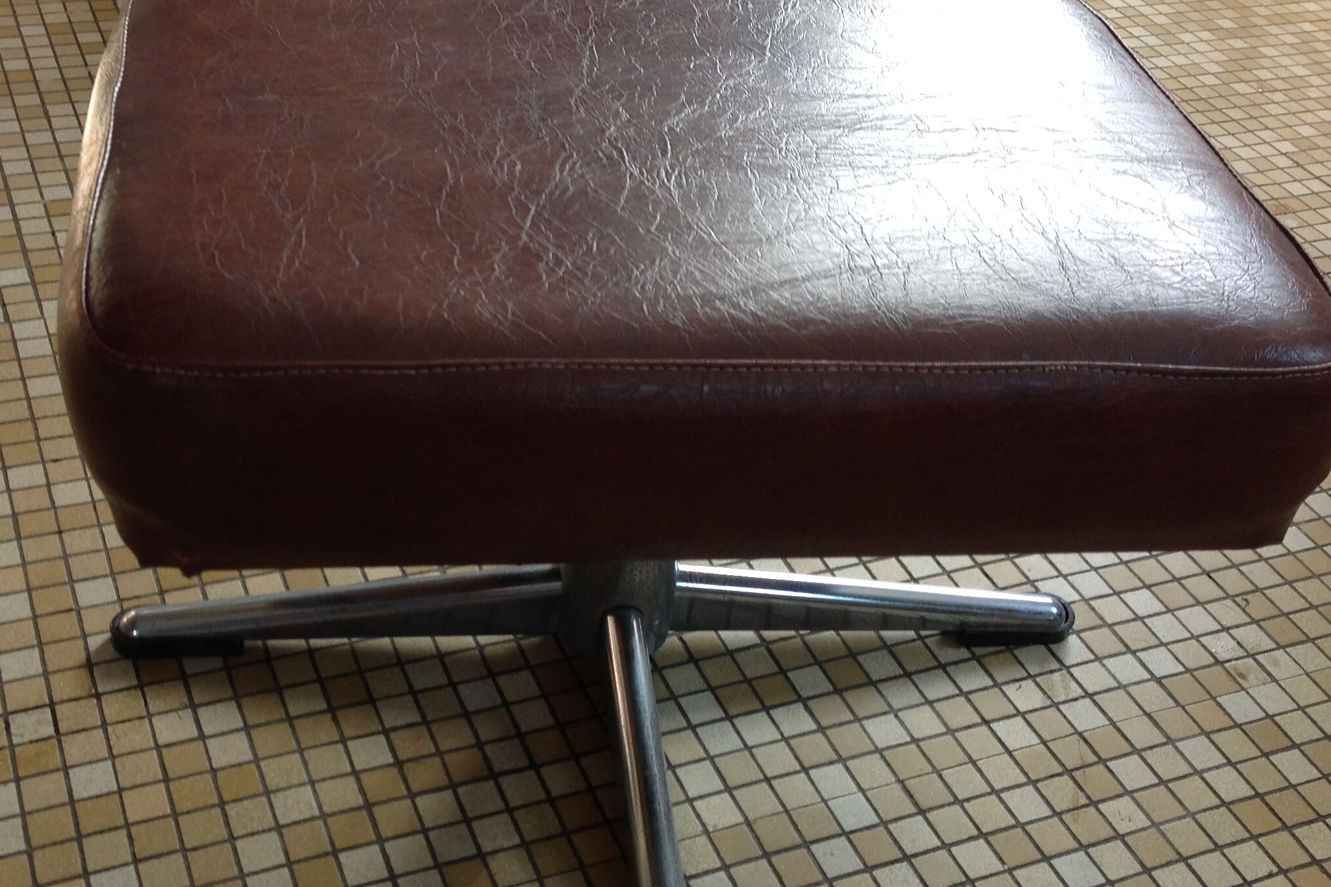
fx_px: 1700
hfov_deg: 42.6
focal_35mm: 46
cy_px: 534
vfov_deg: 29.2
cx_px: 569
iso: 50
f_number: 2.4
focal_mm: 4.28
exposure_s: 1/40
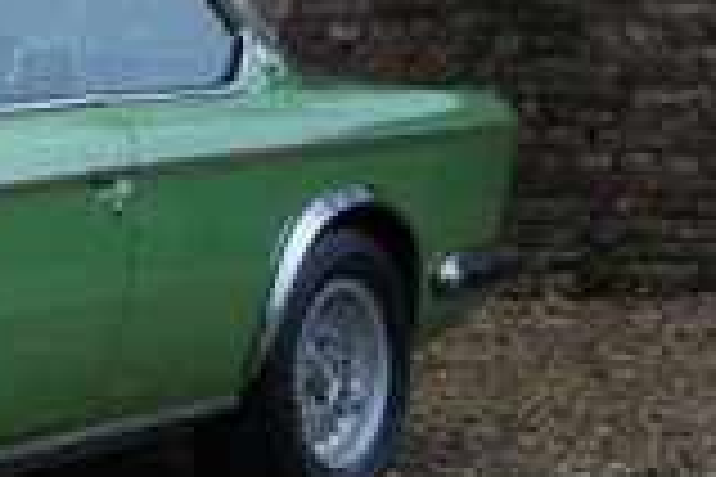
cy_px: 288
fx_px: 3846
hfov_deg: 10.1
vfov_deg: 7.1
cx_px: -509
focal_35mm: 193
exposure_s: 1/60
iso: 200
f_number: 6.3
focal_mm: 51.1
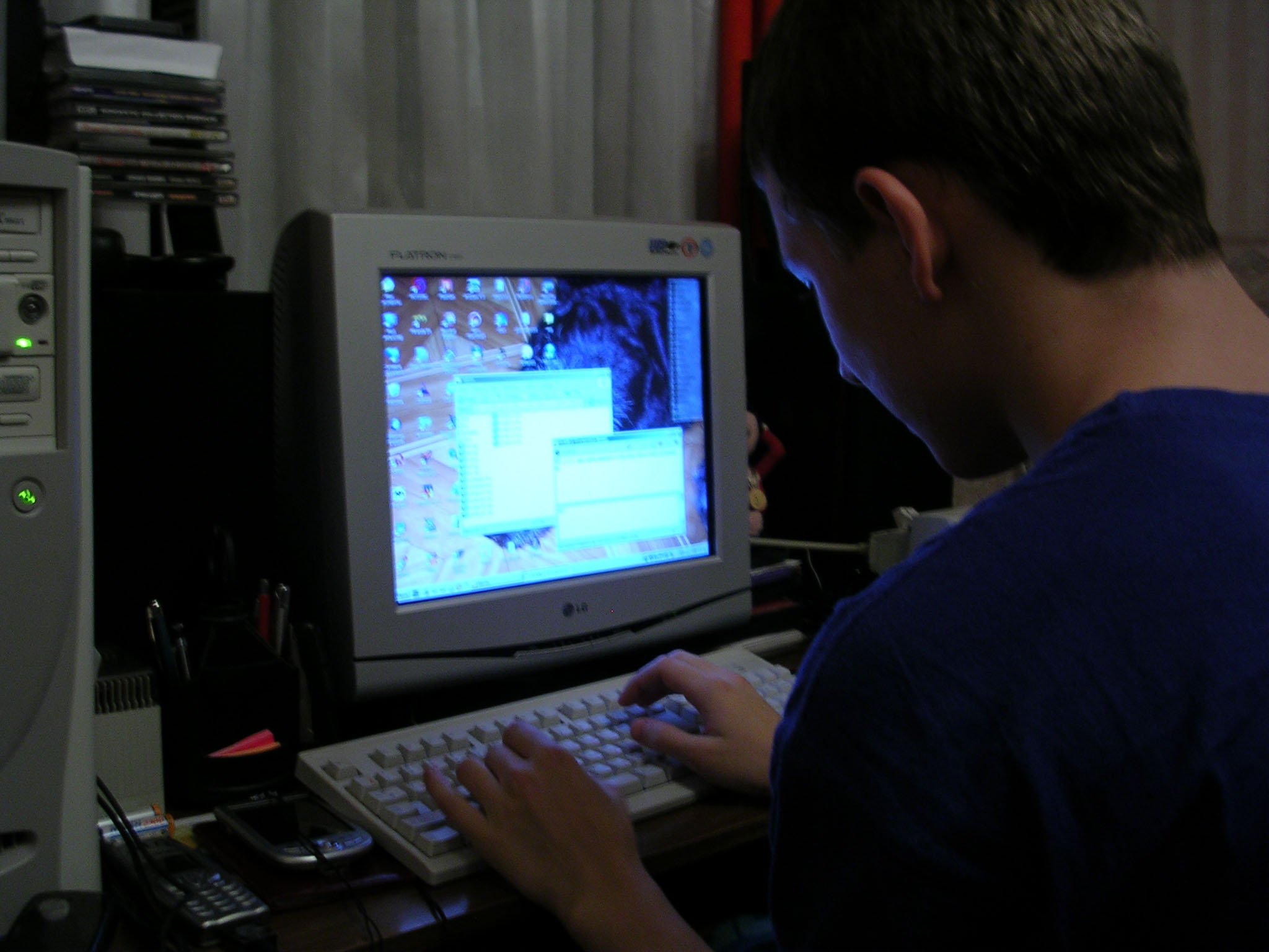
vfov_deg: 37.7
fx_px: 1393
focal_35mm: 38
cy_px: 476
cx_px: 634
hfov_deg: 49.0
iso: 57
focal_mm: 5.8
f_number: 2.8
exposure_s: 1/5.8
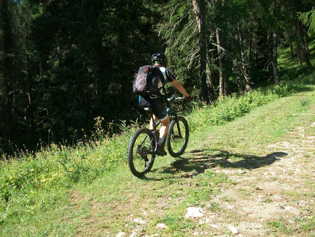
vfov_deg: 41.8
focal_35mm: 34
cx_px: 158
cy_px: 118
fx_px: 309
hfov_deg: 53.9
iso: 80
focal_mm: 5.7
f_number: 2.8
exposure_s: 1/640
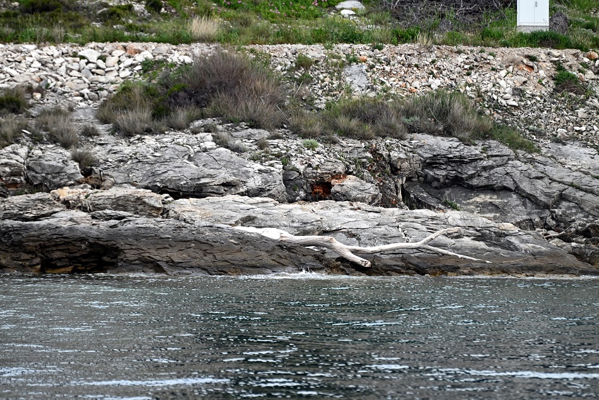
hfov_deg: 6.9
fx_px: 4993
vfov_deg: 4.6
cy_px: 200
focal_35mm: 300
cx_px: 300
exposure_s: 1/500
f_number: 5.6
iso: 450
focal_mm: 300
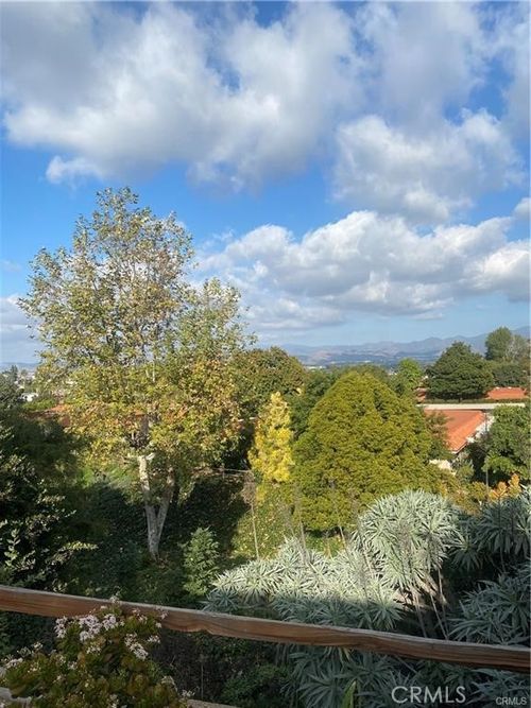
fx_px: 532
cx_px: 266
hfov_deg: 53.0
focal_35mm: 26
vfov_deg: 67.3
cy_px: 354
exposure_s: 1/2967
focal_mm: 4.25
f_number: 1.8
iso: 32
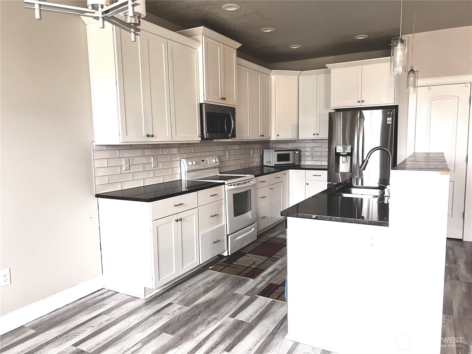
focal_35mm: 26
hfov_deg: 67.3
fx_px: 355
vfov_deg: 53.1
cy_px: 177
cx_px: 236
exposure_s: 1/71
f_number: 1.5
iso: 125
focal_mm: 5.7
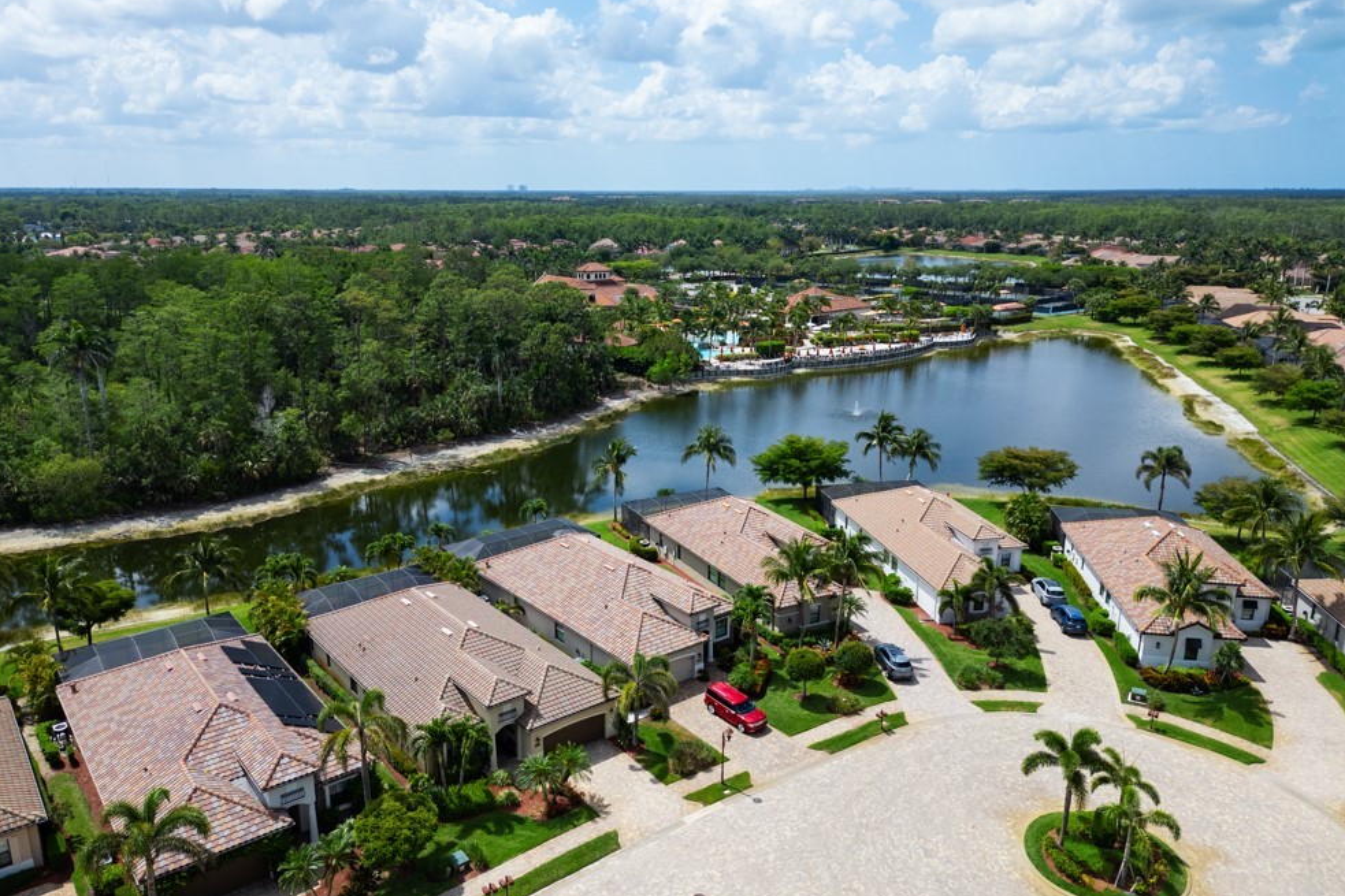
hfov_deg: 69.4
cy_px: 466
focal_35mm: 26
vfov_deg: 49.5
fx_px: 971
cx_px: 668
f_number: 1.7
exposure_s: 1/4000
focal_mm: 6.72
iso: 120
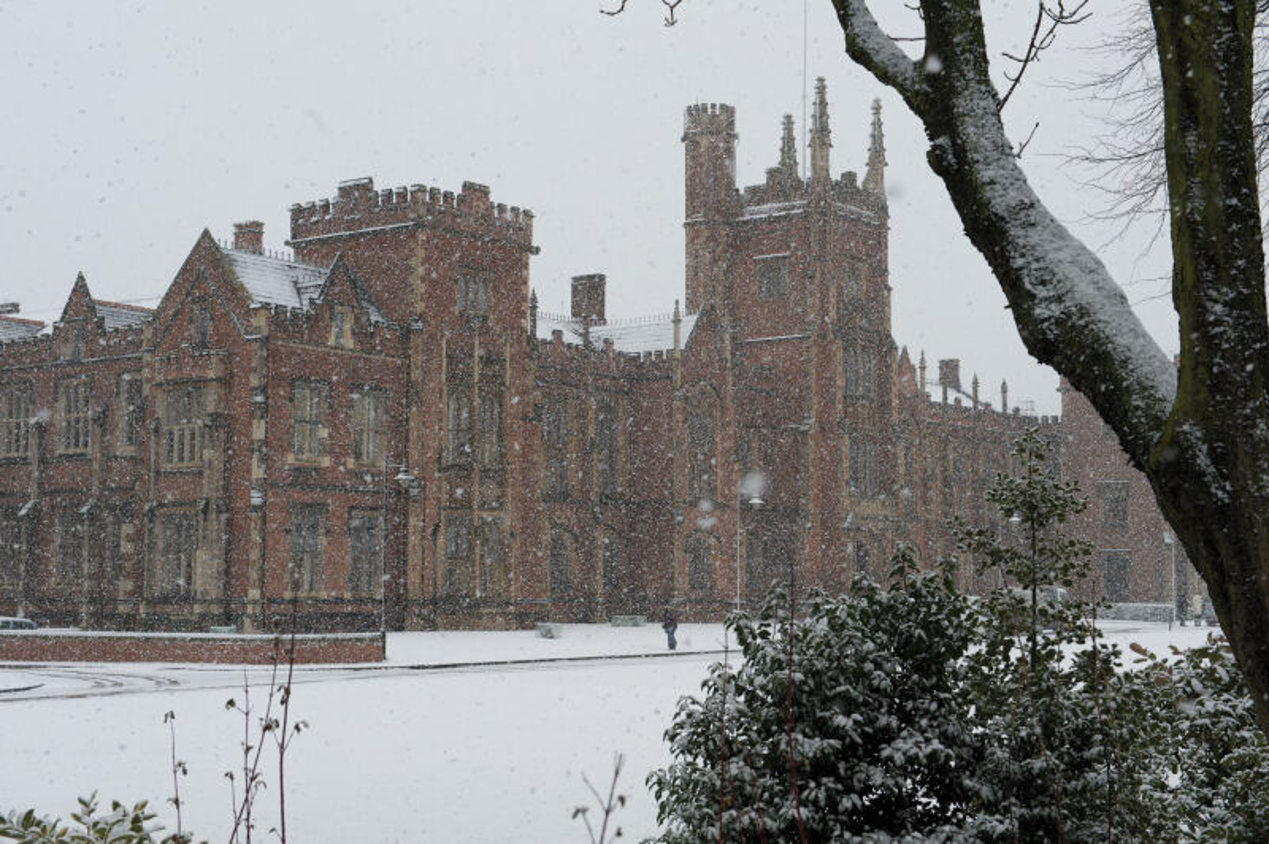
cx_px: 634
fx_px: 2043
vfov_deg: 23.3
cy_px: 422
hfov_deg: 34.5
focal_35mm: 58
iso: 800
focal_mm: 58
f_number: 8
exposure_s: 1/320
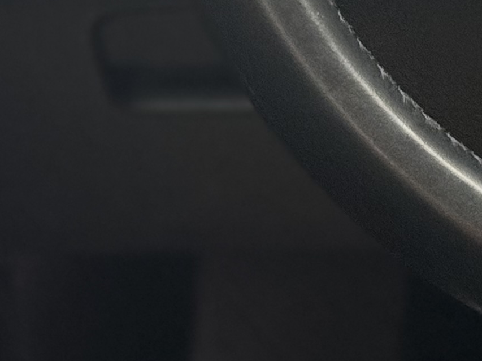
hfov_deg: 8.4
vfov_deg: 6.4
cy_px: -298
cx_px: 846
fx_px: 3159
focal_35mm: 227
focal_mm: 6.76
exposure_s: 1/50
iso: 250
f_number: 1.78
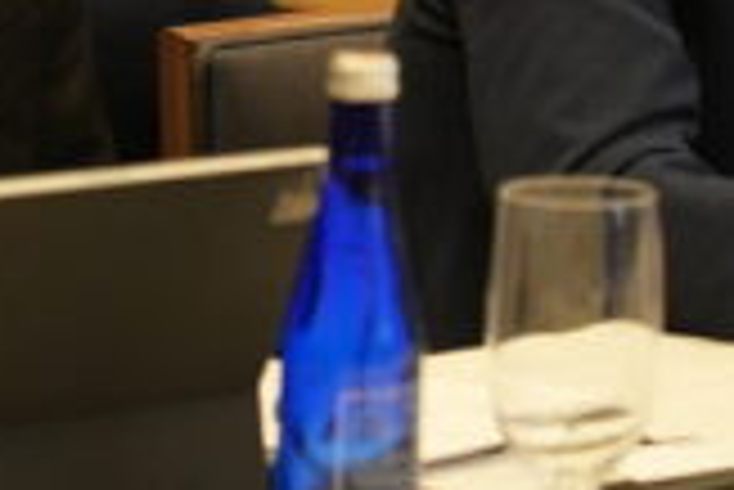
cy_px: -270
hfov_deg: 7.1
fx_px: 5816
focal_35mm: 285
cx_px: 959
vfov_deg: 4.8
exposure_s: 1/160
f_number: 2.8
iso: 1600
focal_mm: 70
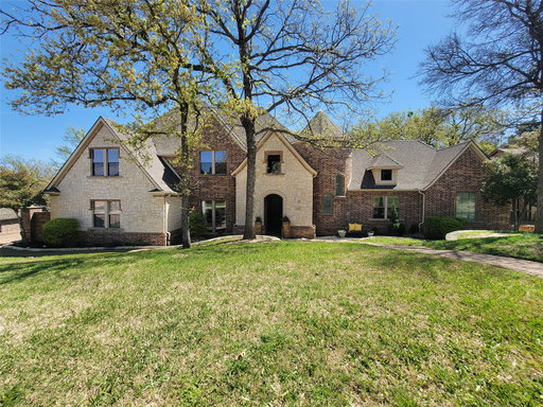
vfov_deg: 89.9
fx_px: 204
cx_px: 272
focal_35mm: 13
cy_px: 204
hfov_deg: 106.2
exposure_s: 1/697
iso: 50
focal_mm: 2.2
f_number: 2.2
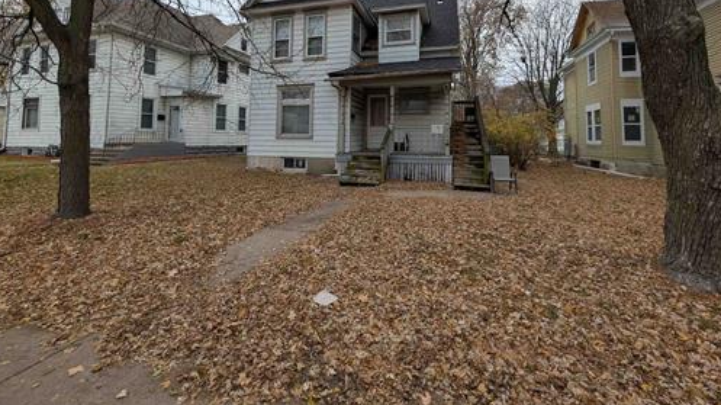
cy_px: 120
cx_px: 369
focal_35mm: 14
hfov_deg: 106.8
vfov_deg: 71.0
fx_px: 268
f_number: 1.7
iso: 53
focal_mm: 2.02
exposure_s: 1/836
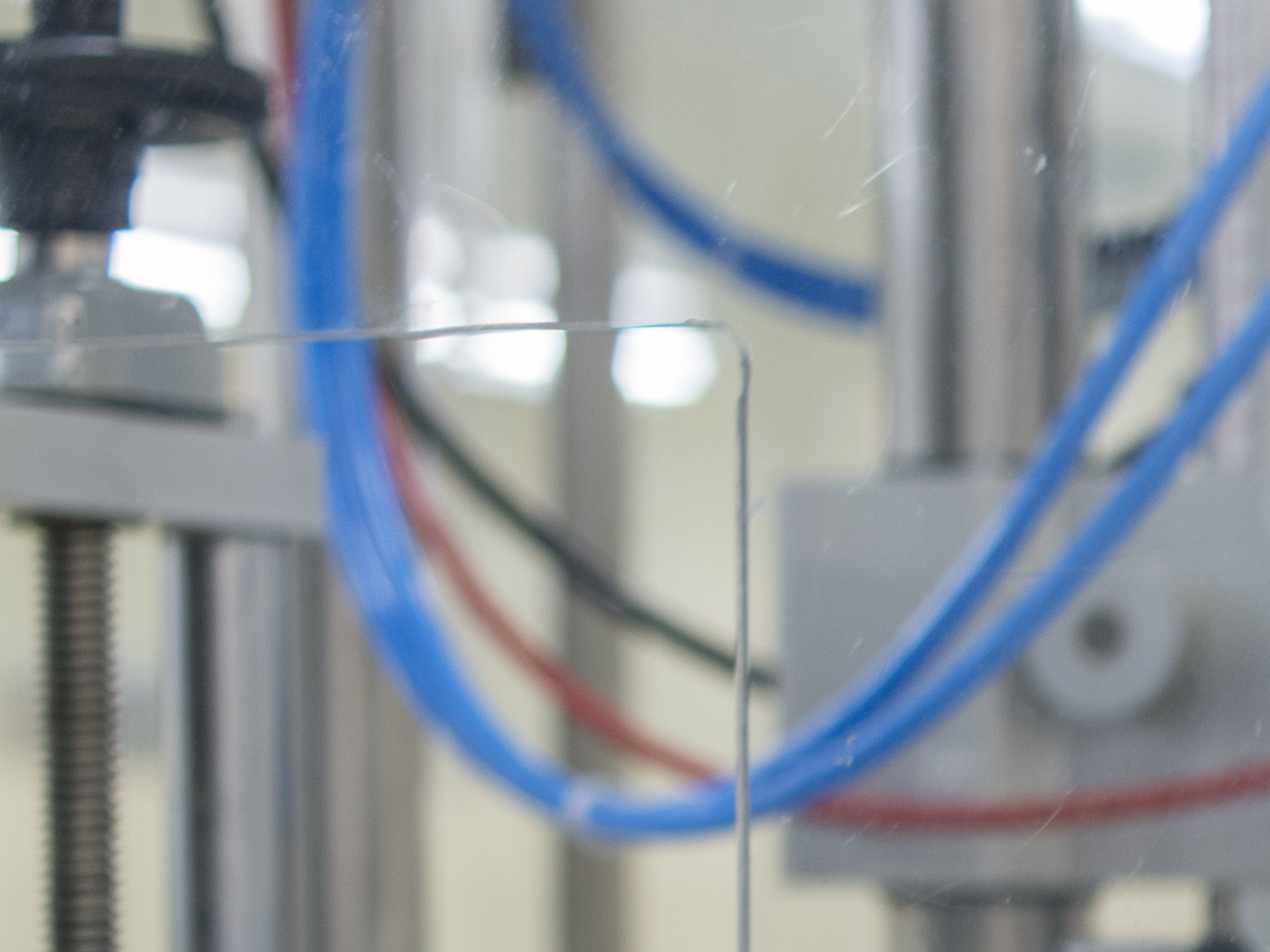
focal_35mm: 149
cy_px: 1363
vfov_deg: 9.7
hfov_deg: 12.8
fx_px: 5466
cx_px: 1691
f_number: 3.5
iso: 400
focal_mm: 35
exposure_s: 1/60
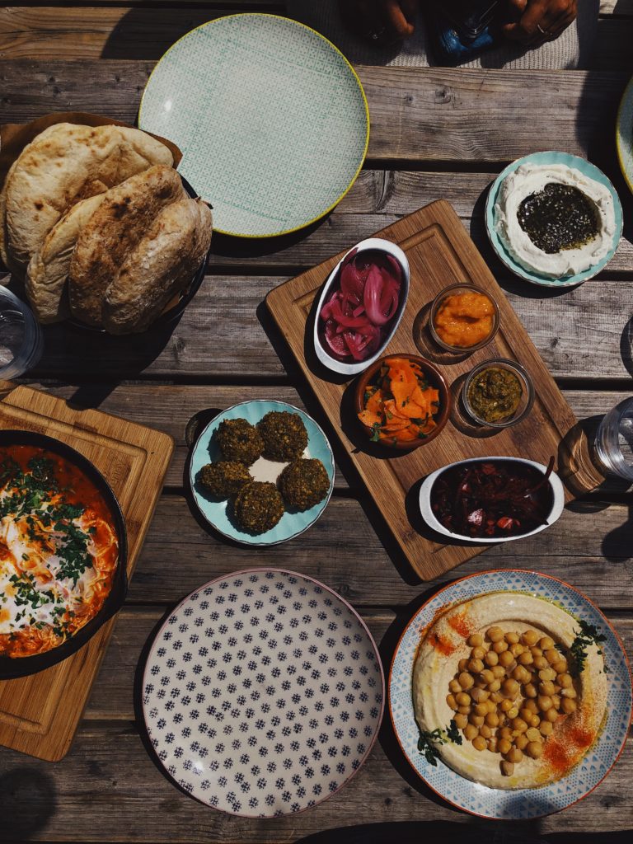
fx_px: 683
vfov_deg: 63.4
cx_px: 316
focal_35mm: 28
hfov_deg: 49.7
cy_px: 422
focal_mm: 4
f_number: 1.8
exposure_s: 1/8130
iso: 25
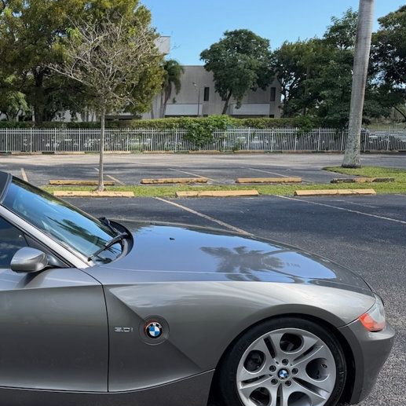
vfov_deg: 40.0
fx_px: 557
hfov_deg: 36.9
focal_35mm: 42
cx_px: 25
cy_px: 200
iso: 80
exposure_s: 1/1812
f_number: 1.78
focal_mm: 6.76
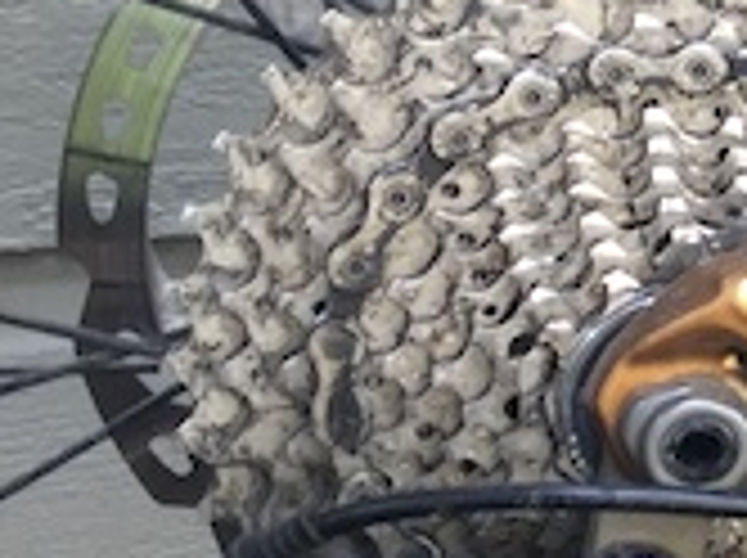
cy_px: 266
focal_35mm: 140
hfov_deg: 12.0
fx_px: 3017
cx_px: 1642
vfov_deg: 10.6
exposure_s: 1/60
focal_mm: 4.15
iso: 40
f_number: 2.2
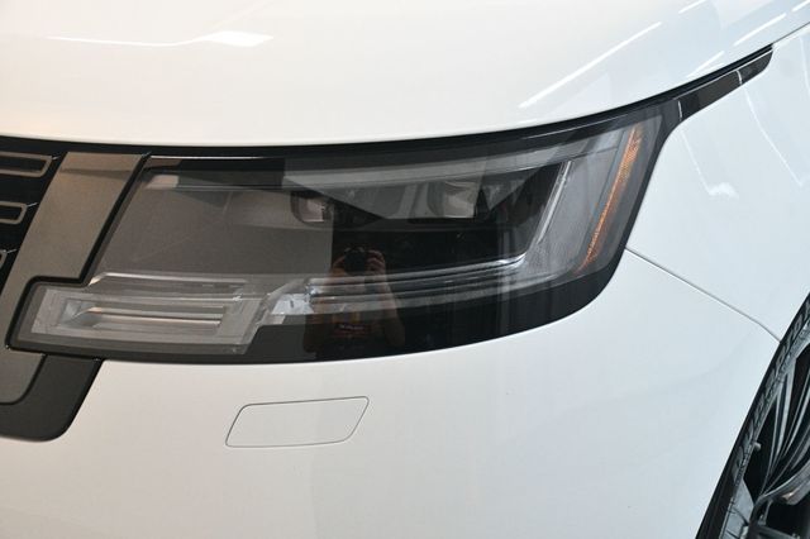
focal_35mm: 48
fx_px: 1079
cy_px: 270
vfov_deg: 28.0
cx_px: 405
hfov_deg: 41.1
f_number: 4
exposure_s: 1/125
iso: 3200
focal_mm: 32
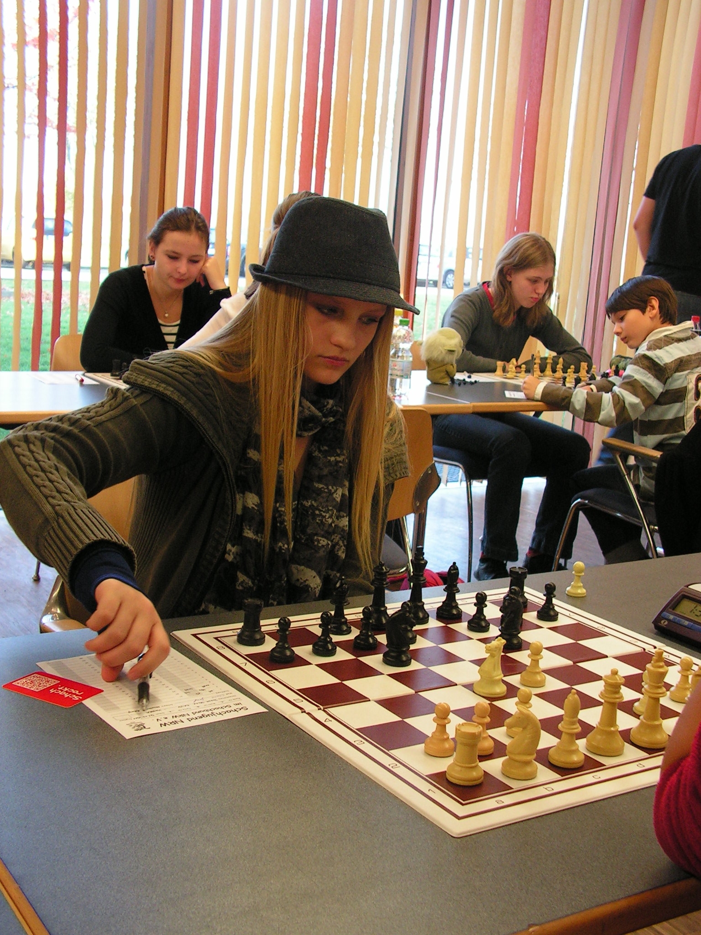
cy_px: 468
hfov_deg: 32.9
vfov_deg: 42.9
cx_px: 350
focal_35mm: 44
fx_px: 1188
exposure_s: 1/40
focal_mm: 7.4
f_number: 3.2
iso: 125
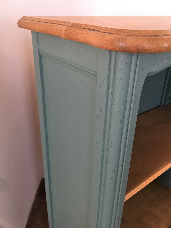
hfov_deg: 48.2
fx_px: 191
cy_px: 114
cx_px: 86
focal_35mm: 29
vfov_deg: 61.7
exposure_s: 1/33
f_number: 2.2
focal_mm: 4.15
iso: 80
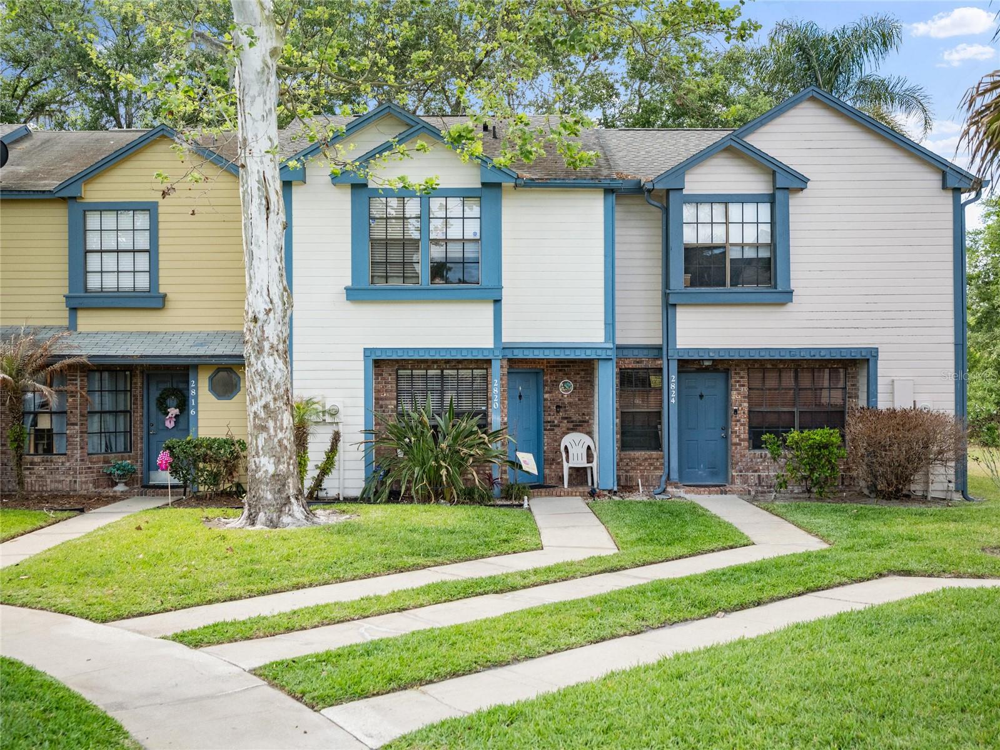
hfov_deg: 44.8
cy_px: 375
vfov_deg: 34.4
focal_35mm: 42
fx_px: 1214
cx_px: 500
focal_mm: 21
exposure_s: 1/2500
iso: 800
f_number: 2.5
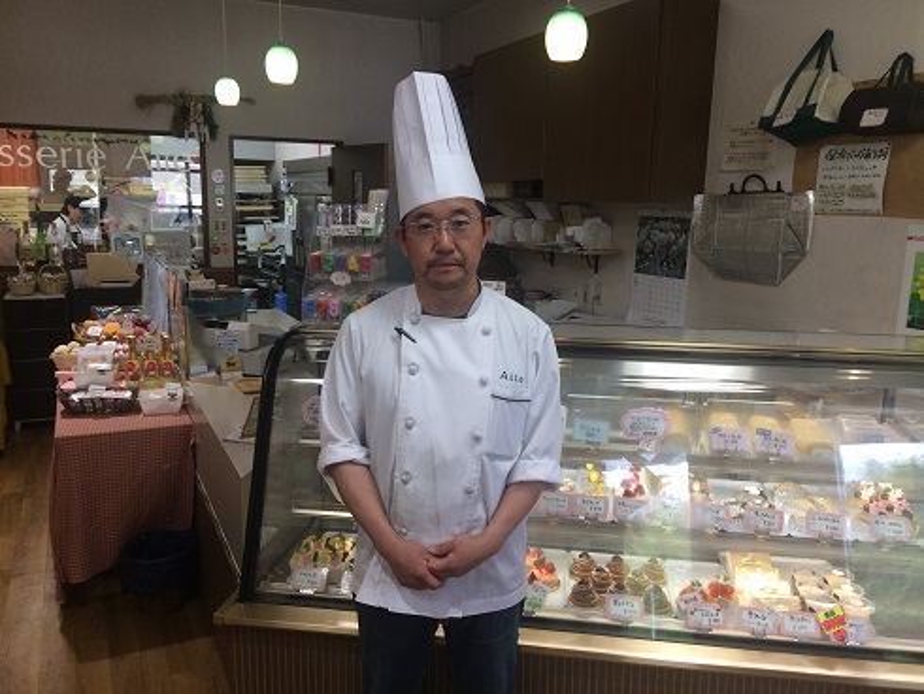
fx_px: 774
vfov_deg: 48.3
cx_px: 462
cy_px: 347
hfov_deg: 61.6
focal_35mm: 29
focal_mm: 4.15
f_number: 2.2
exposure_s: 1/120
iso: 64
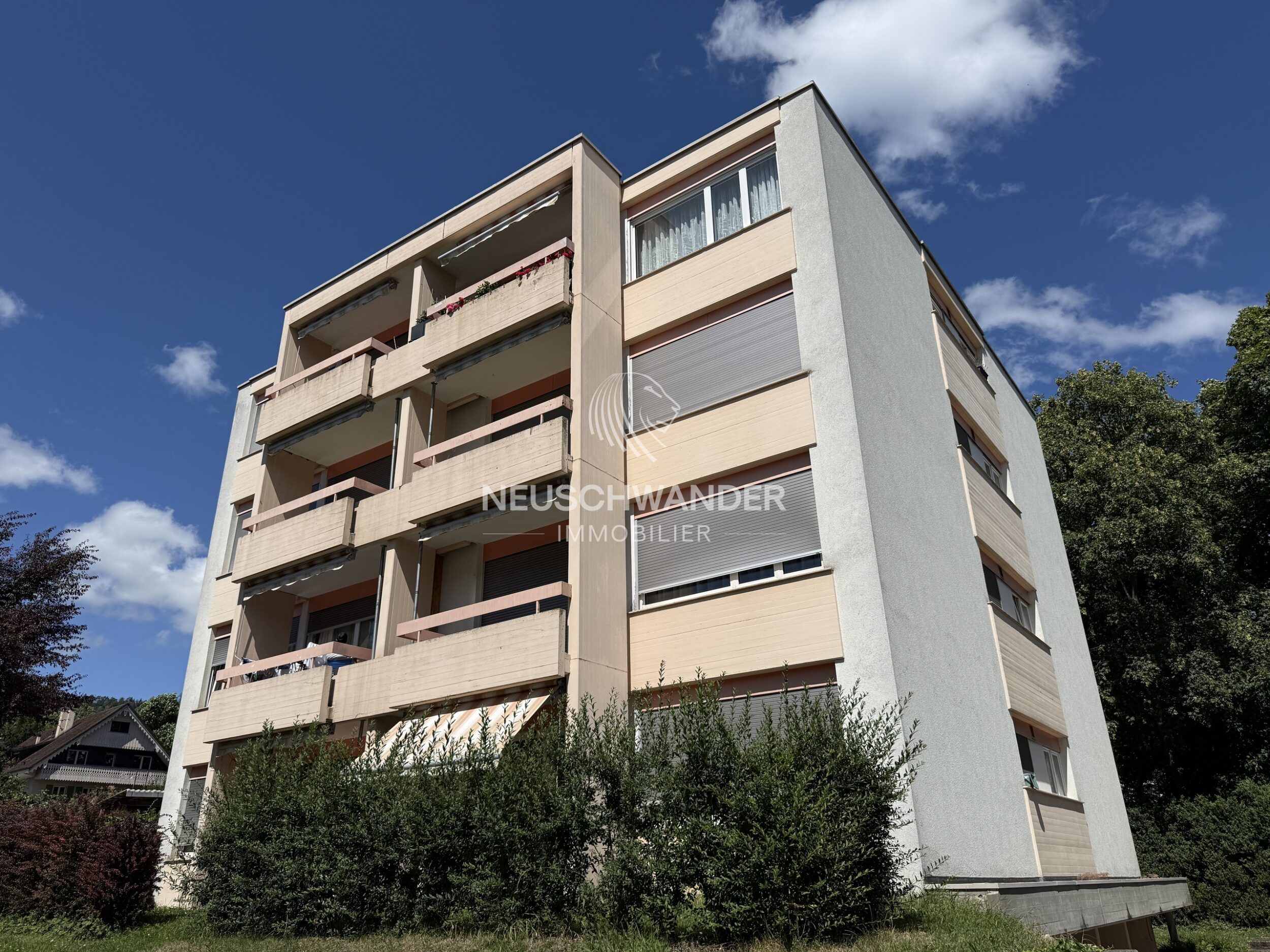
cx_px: 635
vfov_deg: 56.8
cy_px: 476
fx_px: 881
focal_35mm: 24
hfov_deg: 71.6
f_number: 1.78
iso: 80
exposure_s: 1/9091
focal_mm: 6.76
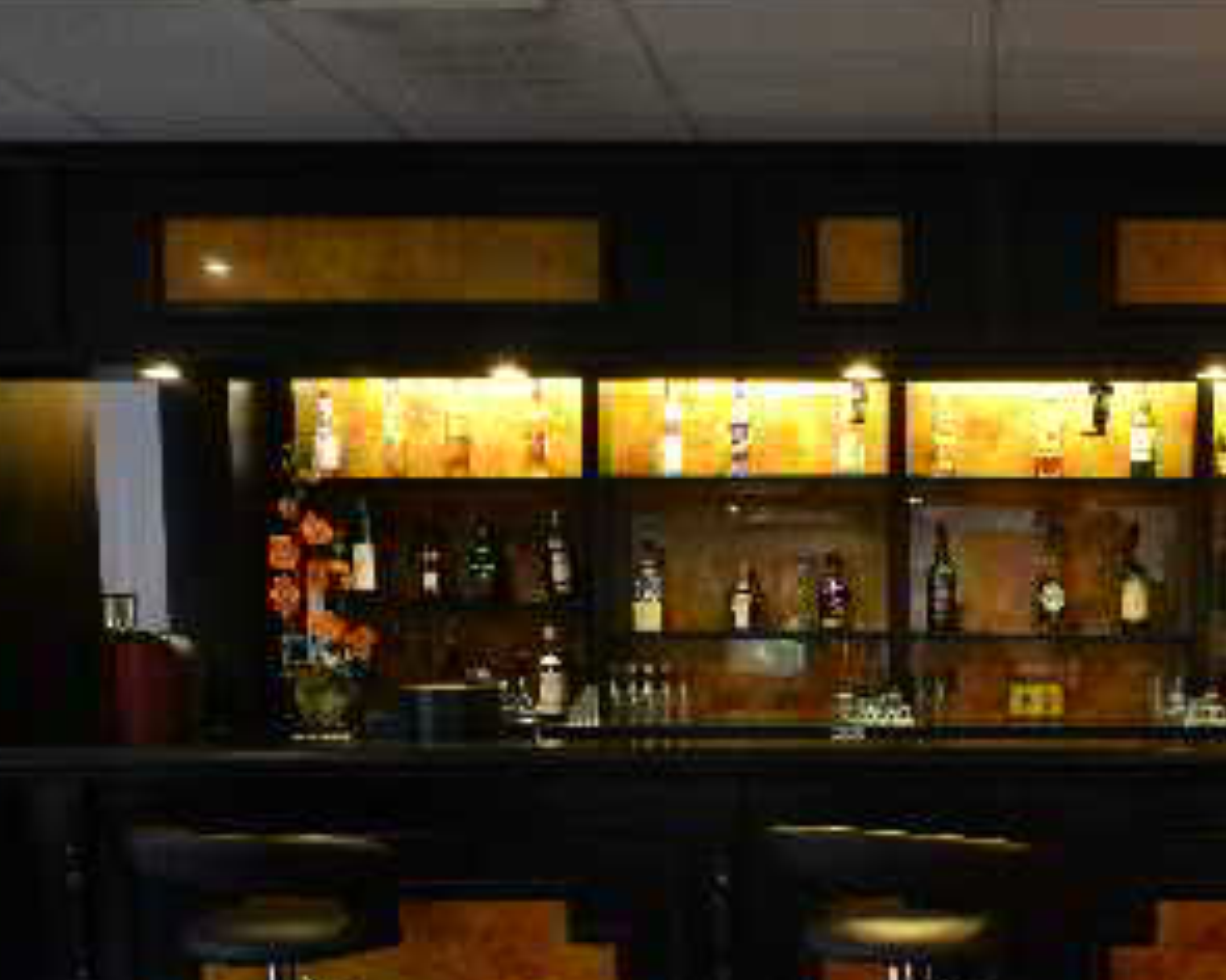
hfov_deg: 35.4
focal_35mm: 51
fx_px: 1851
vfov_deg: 28.3
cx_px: 997
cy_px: 922
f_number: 13
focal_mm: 20
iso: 400
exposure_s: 1/2
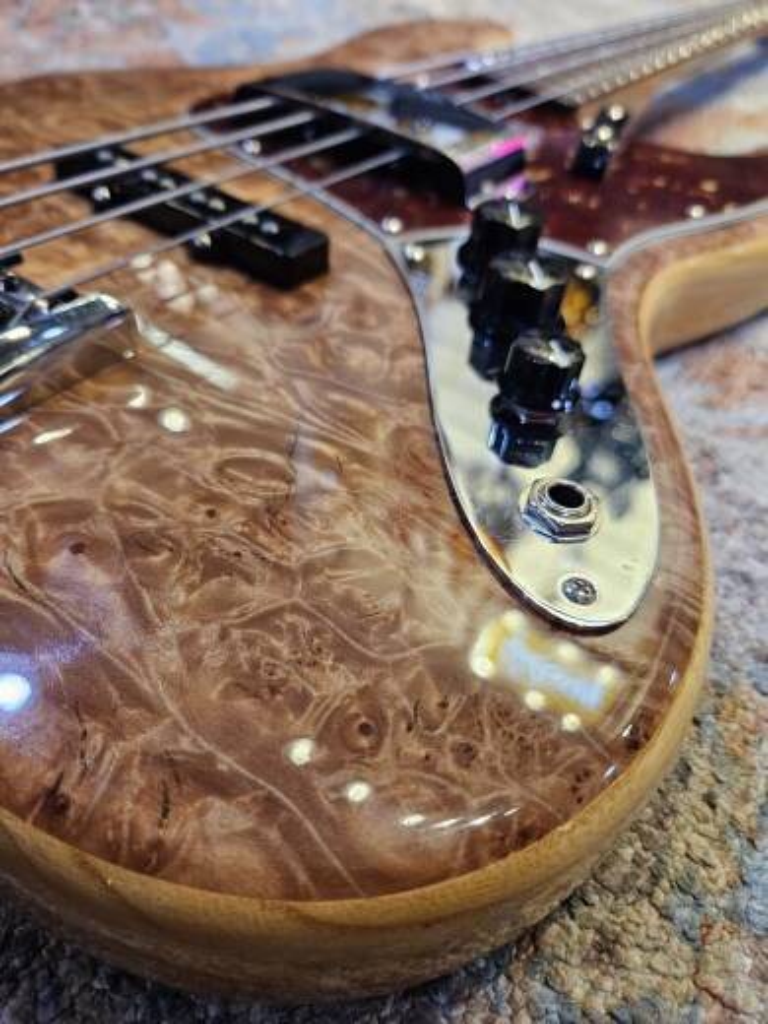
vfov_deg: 73.9
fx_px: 680
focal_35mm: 23
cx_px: 384
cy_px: 512
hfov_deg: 58.9
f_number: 1.8
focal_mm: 5.4
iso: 400
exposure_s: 1/120
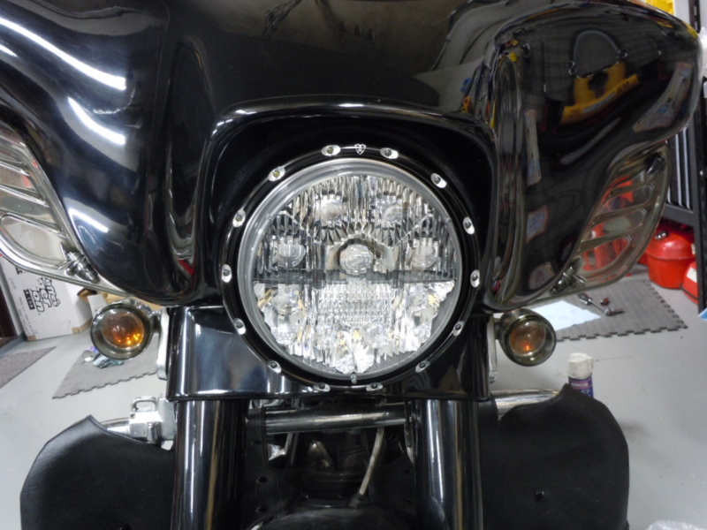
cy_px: 265
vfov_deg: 49.7
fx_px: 572
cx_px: 354
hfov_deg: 63.4
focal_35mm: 28
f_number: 3.7
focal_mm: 5
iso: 400
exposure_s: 1/8
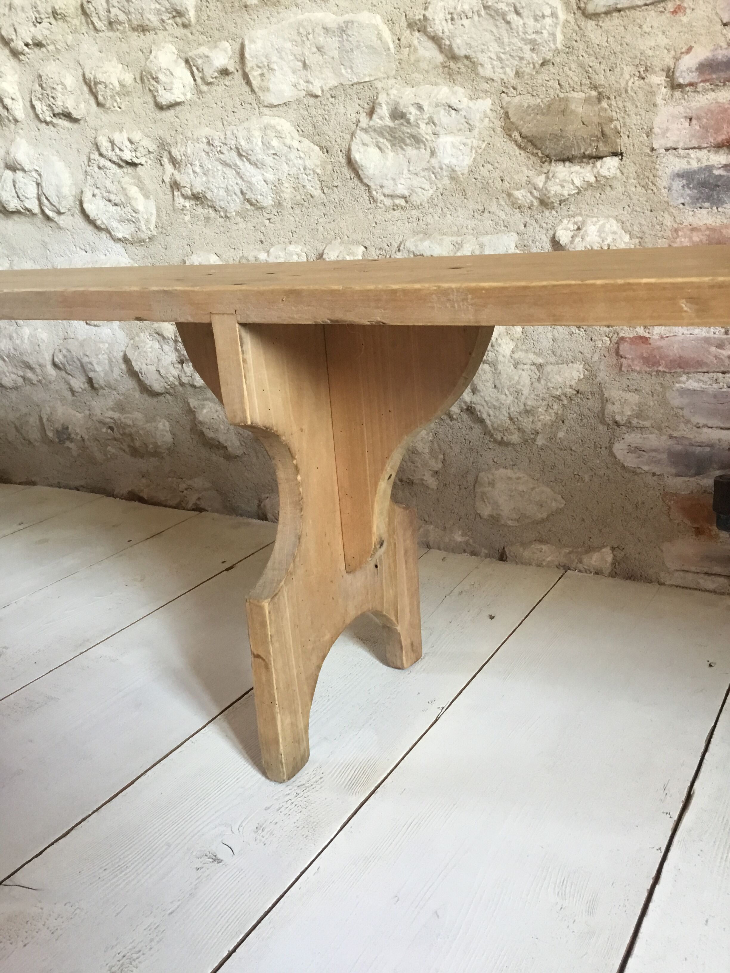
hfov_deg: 45.4
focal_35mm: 31
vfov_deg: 58.4
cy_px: 486
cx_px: 365
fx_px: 872
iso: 125
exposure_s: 1/33
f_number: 2.4
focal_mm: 3.3
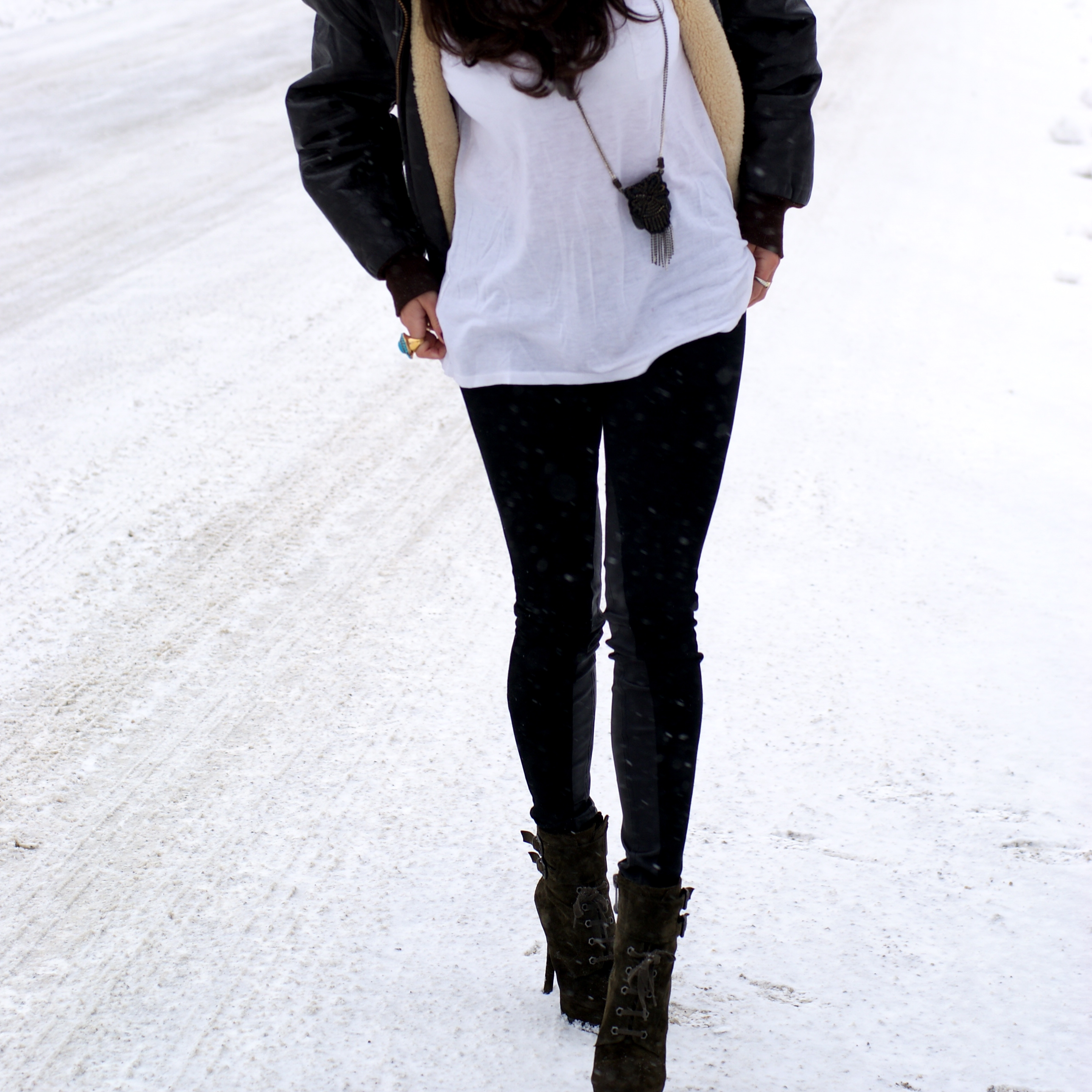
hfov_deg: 18.1
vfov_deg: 18.0
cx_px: 549
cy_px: 317
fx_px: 3426
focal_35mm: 96
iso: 100
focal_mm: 50
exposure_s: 1/320
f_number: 4
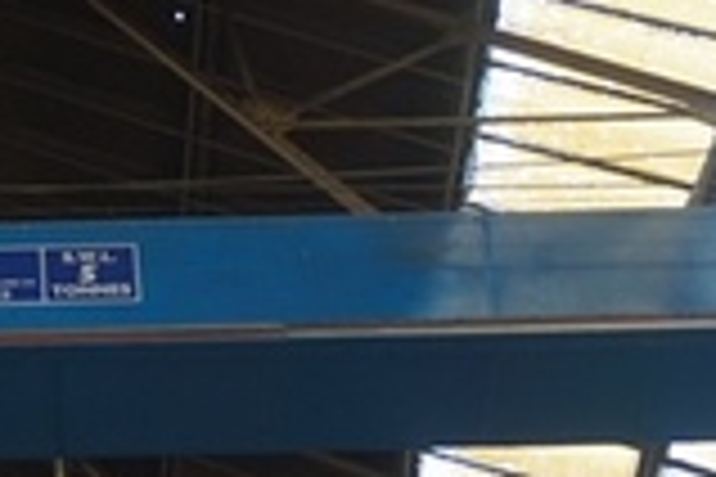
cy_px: 648
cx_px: -137
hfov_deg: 11.8
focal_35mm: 170
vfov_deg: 7.9
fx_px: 3386
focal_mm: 25
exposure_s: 1/60
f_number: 4.5
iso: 125
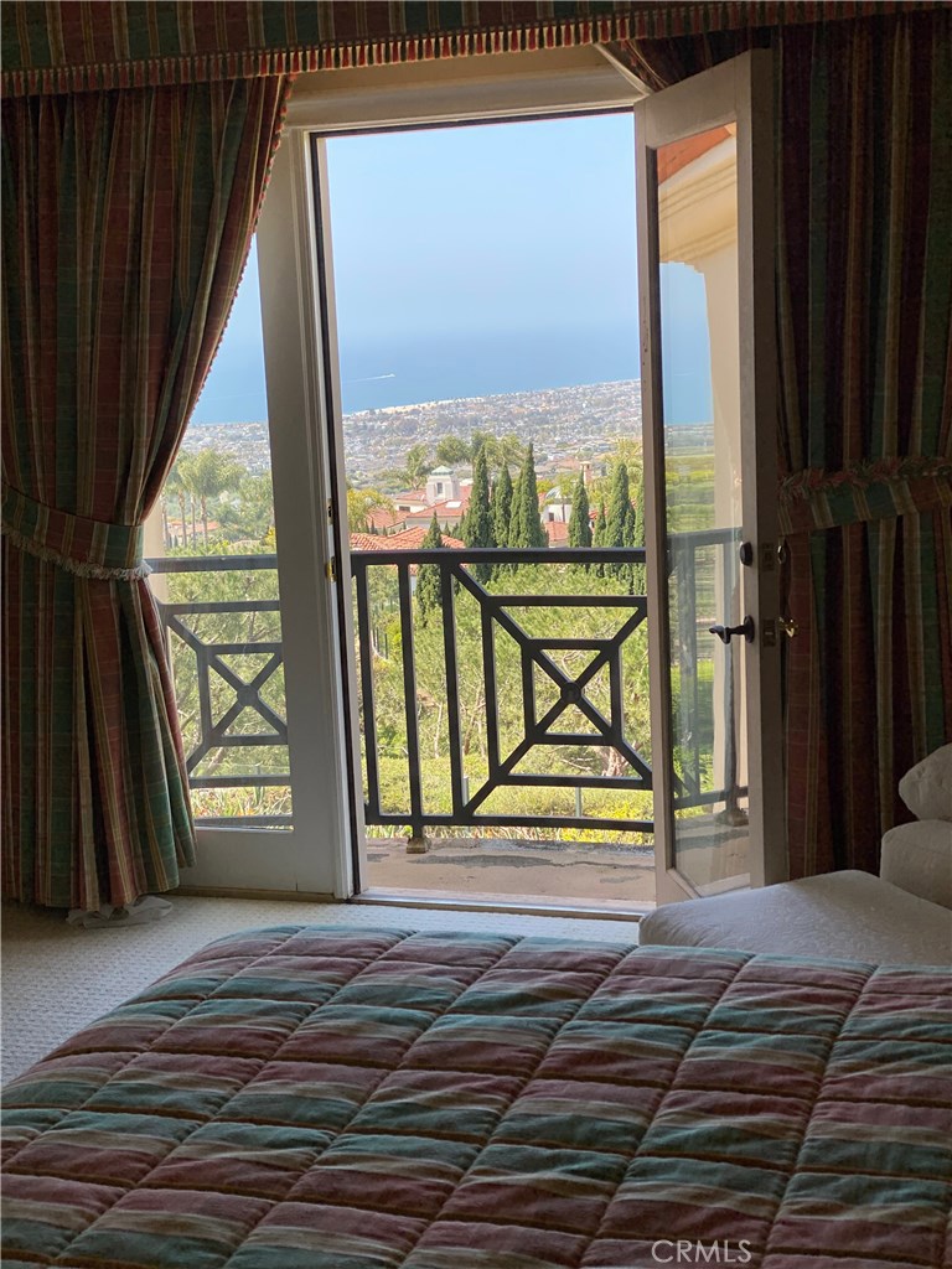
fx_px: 1907
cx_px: 476
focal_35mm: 52
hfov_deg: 28.0
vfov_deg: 36.8
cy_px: 634
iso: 20
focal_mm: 6
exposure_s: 1/333
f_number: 2
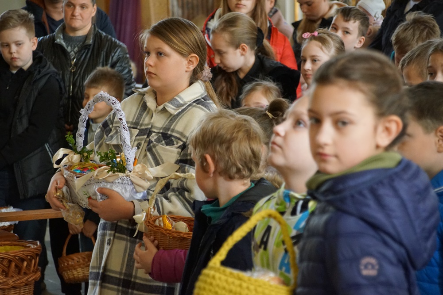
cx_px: 222
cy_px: 148
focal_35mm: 150
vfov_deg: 9.2
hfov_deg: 13.7
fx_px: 1846
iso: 3200
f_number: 5.6
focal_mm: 100
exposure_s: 1/60
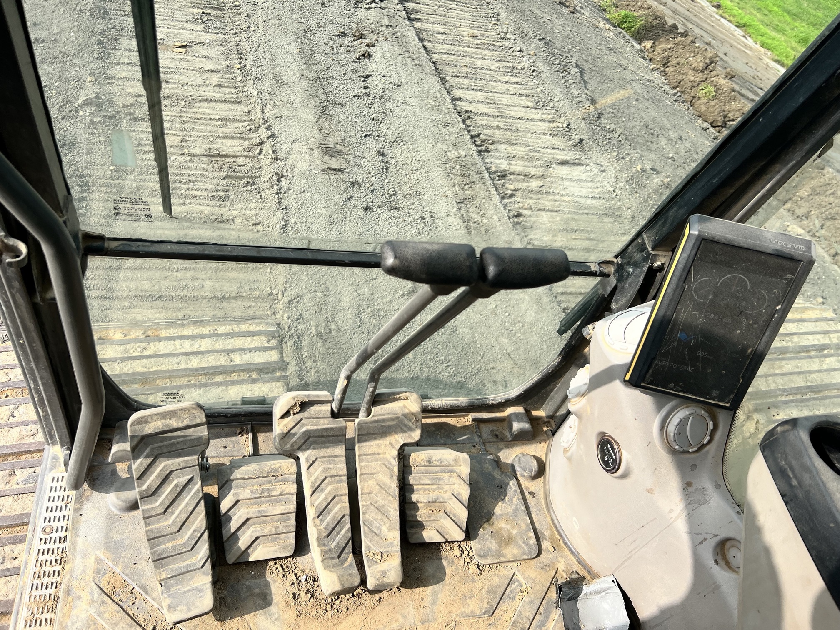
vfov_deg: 53.1
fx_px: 631
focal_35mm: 26
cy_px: 315
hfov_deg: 67.3
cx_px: 420
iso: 50
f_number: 1.5
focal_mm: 5.7
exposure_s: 1/1751
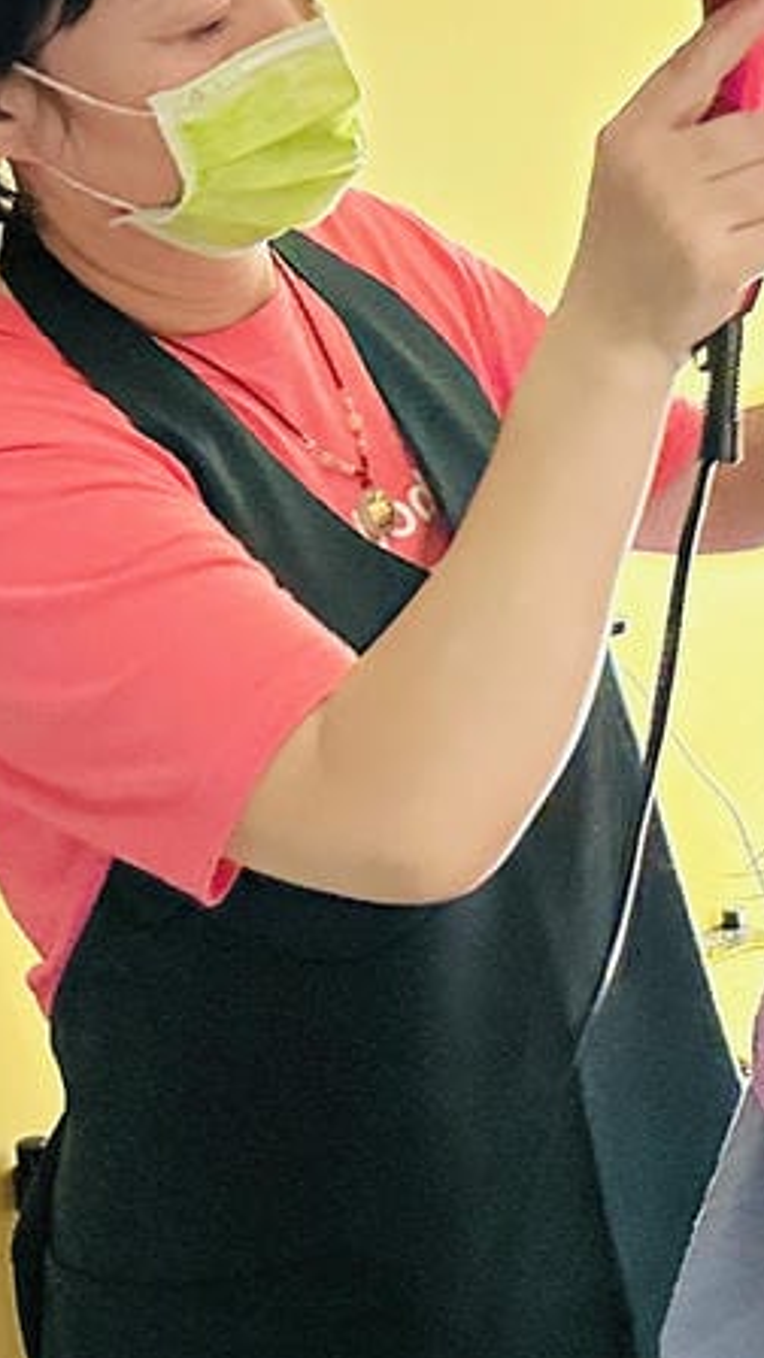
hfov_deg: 15.8
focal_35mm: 70
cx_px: 1152
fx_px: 2521
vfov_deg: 30.2
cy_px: 682
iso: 1000
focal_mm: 6.86
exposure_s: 1/35
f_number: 1.78
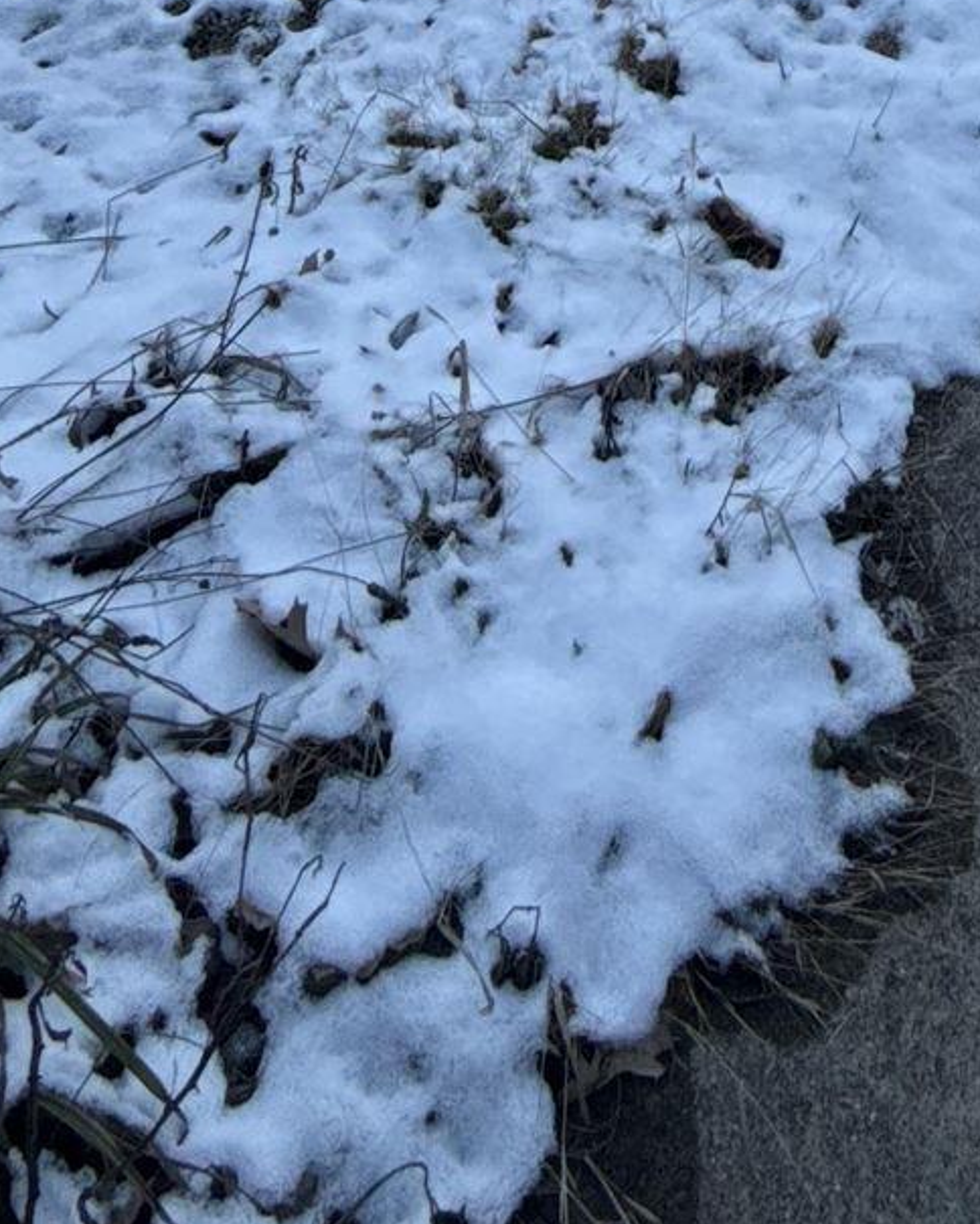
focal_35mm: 52
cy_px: -807
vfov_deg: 24.0
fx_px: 1885
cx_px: 859
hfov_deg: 28.2
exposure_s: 1/498
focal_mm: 2.22
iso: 64
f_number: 2.2
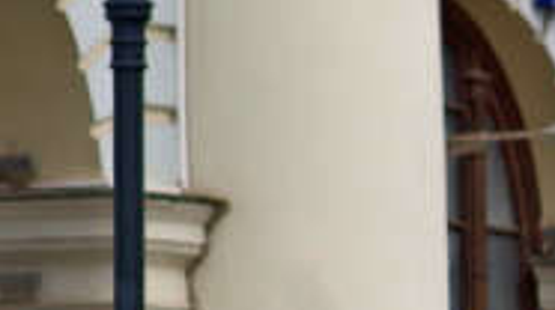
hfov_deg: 2.1
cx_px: 1235
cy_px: 879
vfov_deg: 1.2
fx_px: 14916
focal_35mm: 1015
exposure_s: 1/250
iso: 100
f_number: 8
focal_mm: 100
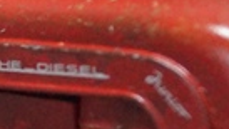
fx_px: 3485
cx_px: -160
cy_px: 295
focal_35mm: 574
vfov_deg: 2.1
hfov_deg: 3.7
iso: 3200
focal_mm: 50
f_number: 5.6
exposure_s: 1/125
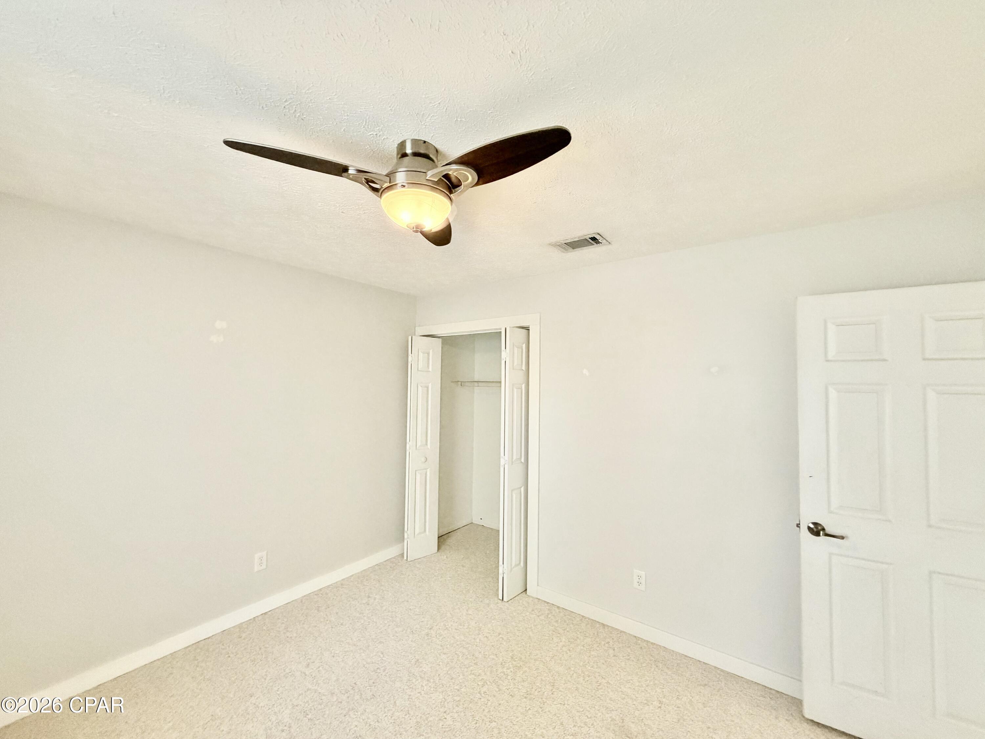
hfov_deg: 102.1
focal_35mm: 14
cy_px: 370
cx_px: 492
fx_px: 398
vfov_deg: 85.7
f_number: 2.2
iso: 320
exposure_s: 1/60
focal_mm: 2.22
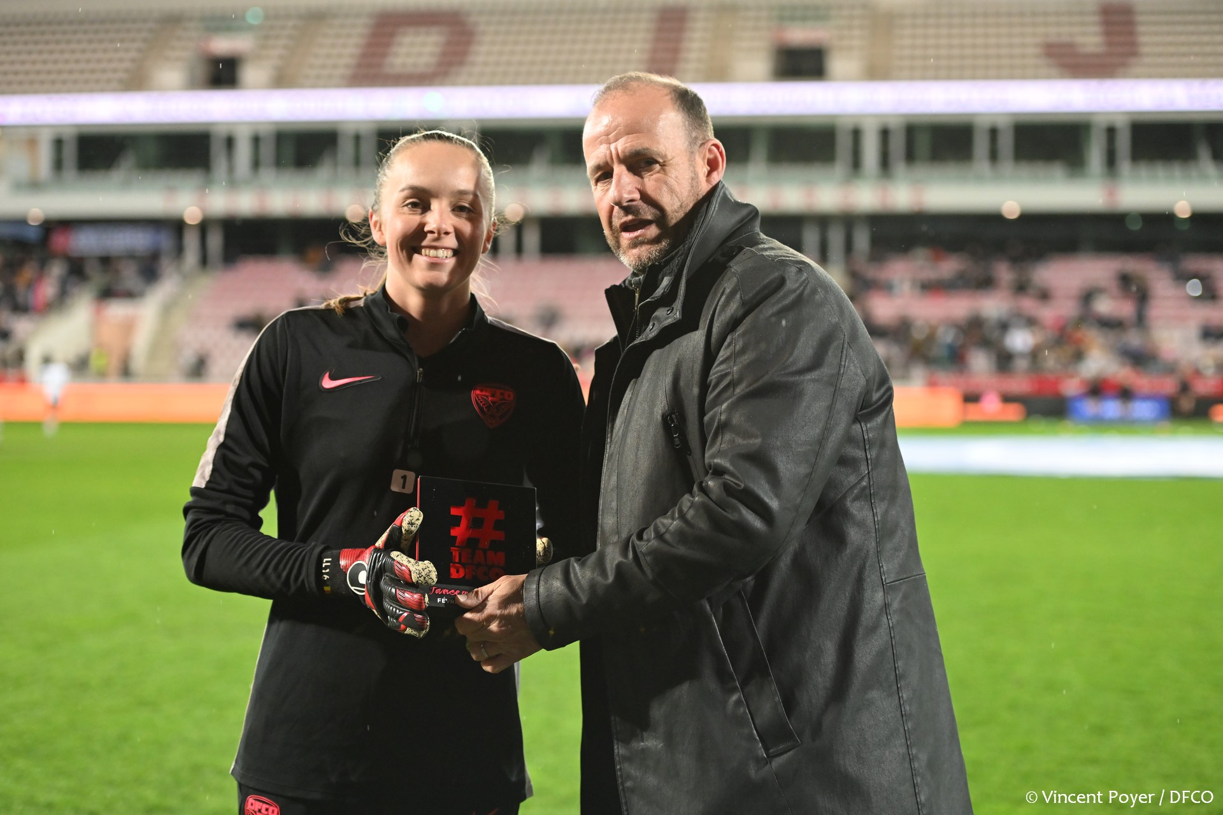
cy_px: 408
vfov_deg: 19.5
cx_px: 612
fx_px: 2378
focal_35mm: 70
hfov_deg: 28.8
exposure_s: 1/800
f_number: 2.8
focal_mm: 70
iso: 2500
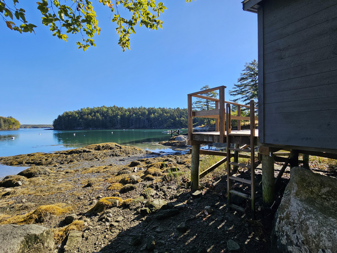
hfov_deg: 106.2
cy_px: 126
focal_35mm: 13
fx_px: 127
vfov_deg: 89.9
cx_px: 168
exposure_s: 1/1096
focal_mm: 2.2
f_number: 2.2
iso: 50
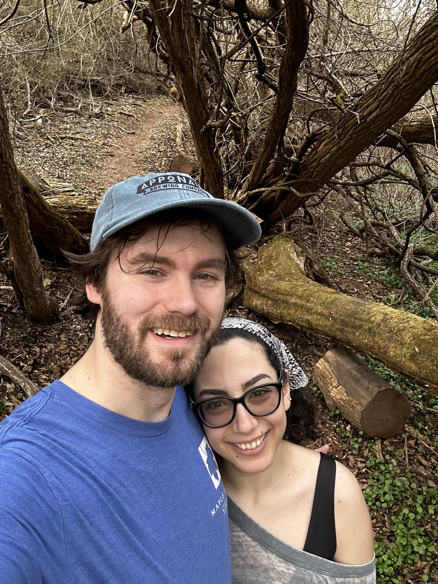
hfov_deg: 46.8
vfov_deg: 60.0
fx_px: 506
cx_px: 219
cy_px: 292
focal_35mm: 30
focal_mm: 2.69
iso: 40
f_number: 1.9
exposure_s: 1/121
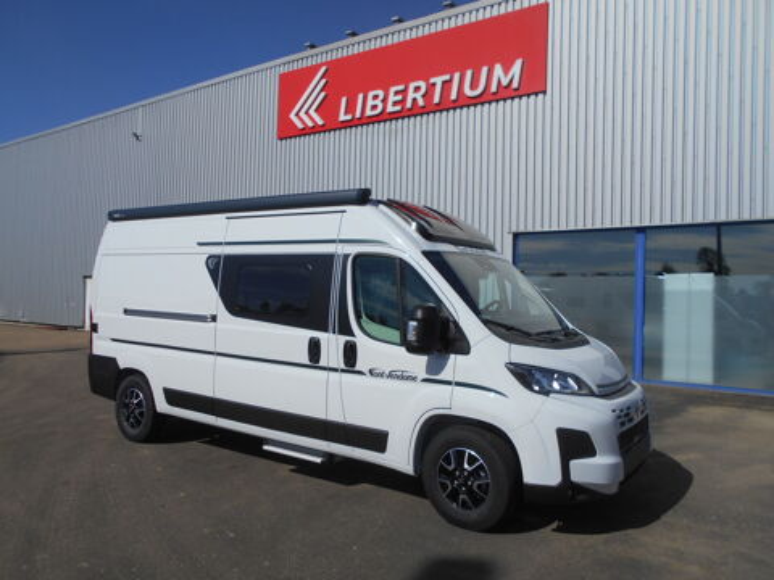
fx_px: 581
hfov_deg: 67.3
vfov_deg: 53.1
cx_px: 387
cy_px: 290
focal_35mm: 26
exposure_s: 1/400
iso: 80
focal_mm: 4.6
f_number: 8
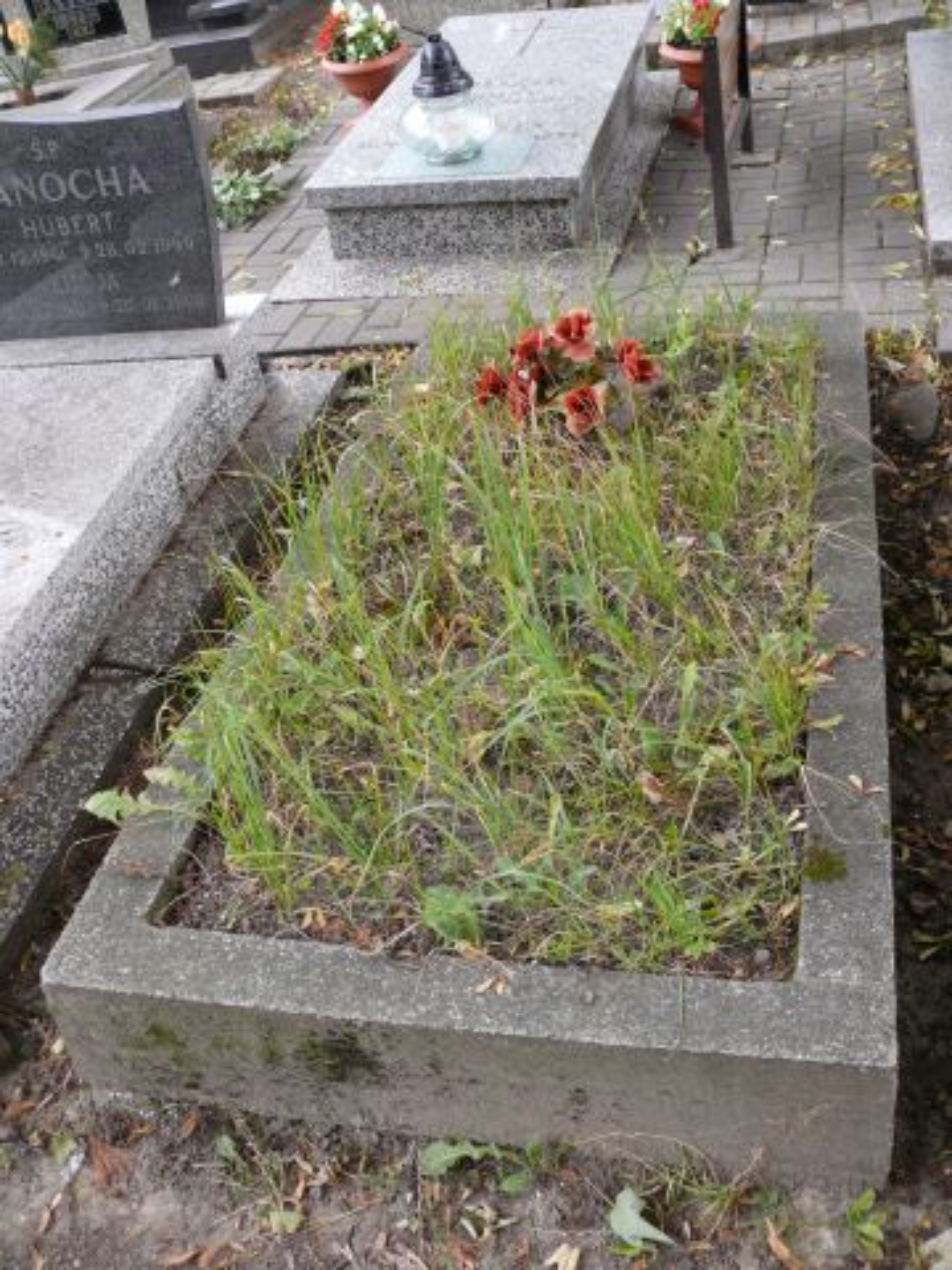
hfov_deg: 40.7
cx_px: 476
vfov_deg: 52.6
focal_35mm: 35
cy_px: 635
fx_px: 1283
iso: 100
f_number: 2.8
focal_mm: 7.4
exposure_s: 1/100
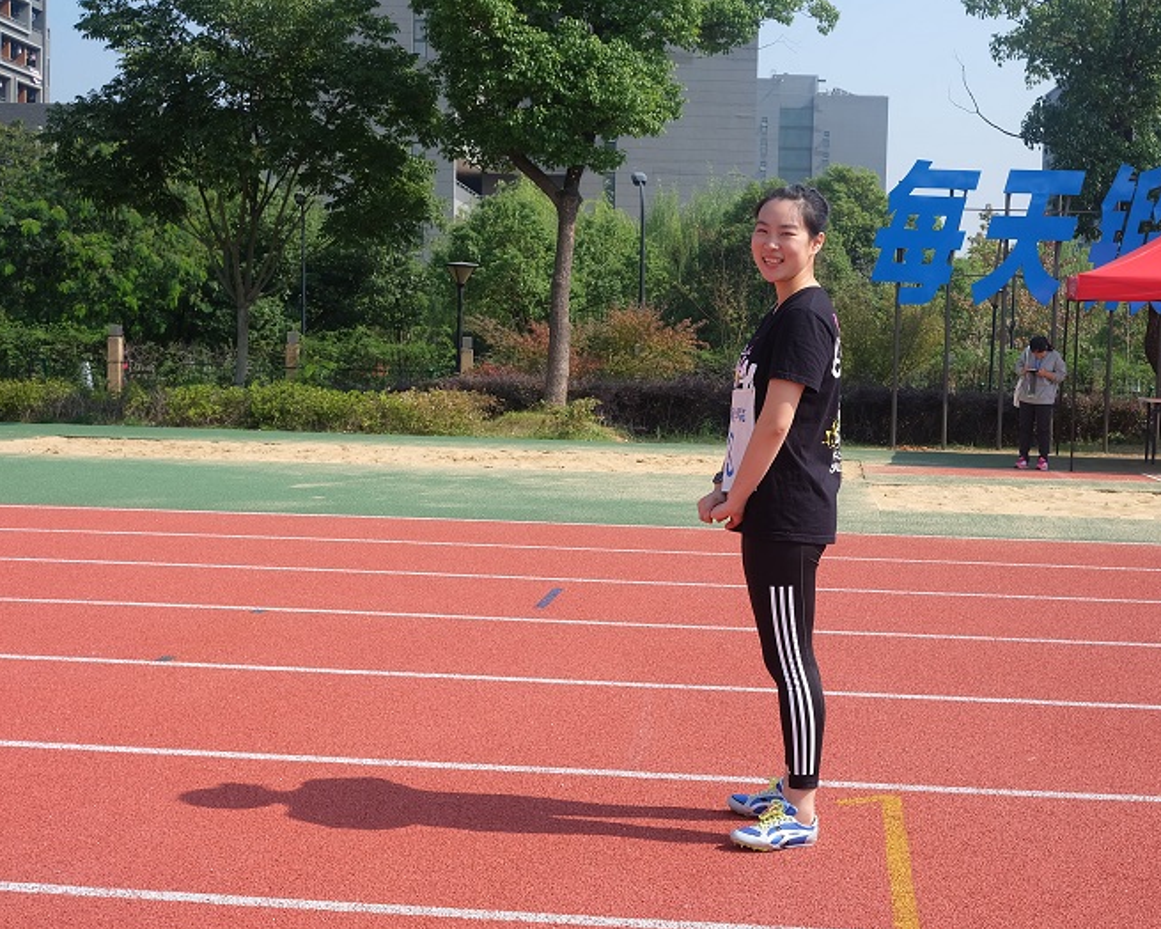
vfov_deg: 32.1
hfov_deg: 39.4
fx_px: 1615
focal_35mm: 47
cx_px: 702
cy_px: 462
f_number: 8
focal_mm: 27
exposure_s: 1/250
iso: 200
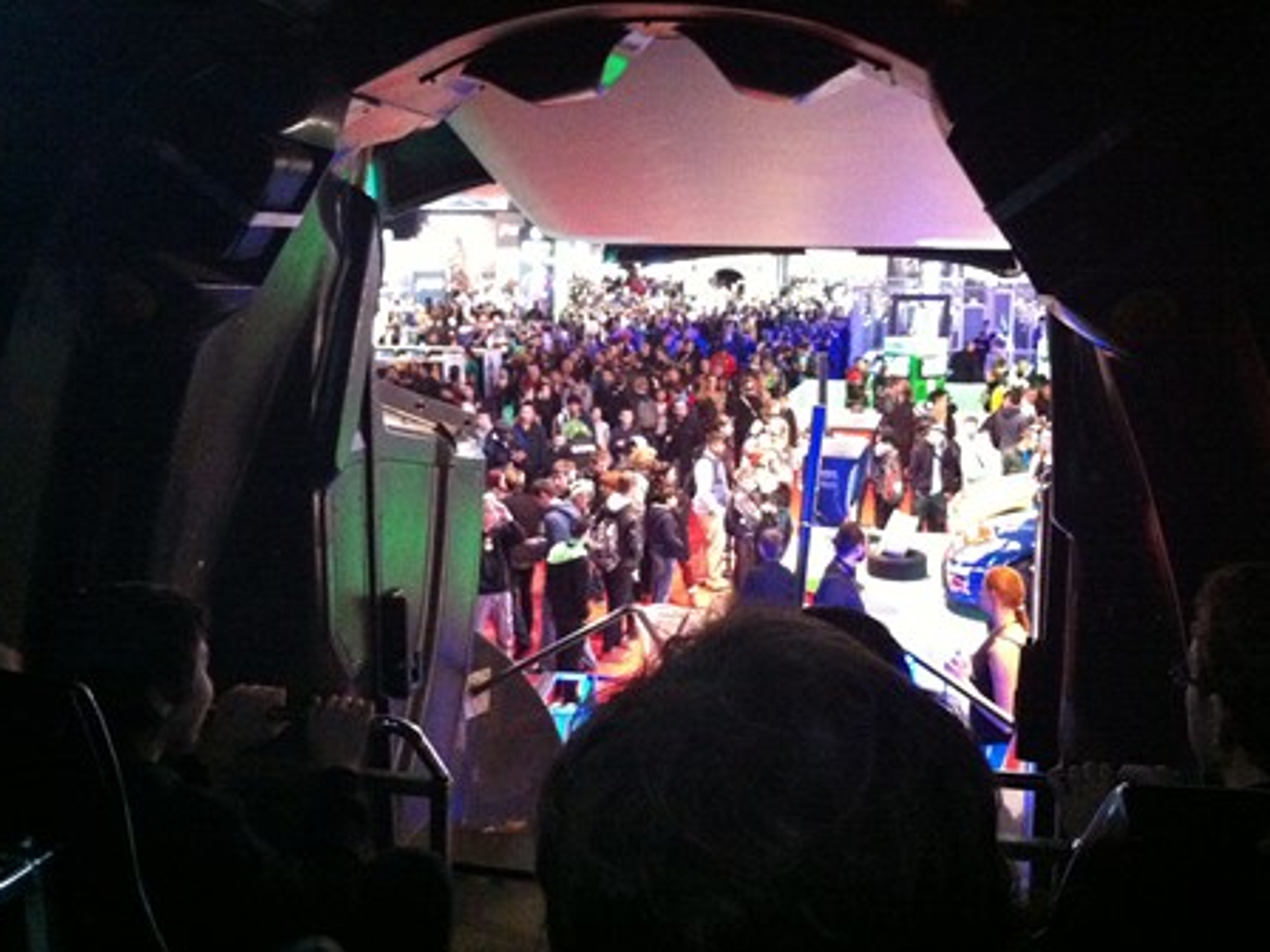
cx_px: 672
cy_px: 455
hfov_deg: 47.8
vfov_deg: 36.8
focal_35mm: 39
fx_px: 1431
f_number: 2.8
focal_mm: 3.85
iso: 1000
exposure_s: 1/15
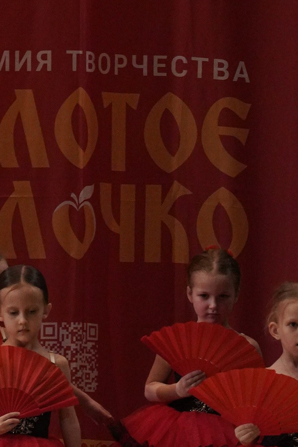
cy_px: 332
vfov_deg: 2.6
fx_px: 9973
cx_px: 180
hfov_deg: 1.7
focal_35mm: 803
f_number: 2.8
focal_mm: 180
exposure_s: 1/400
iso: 3200
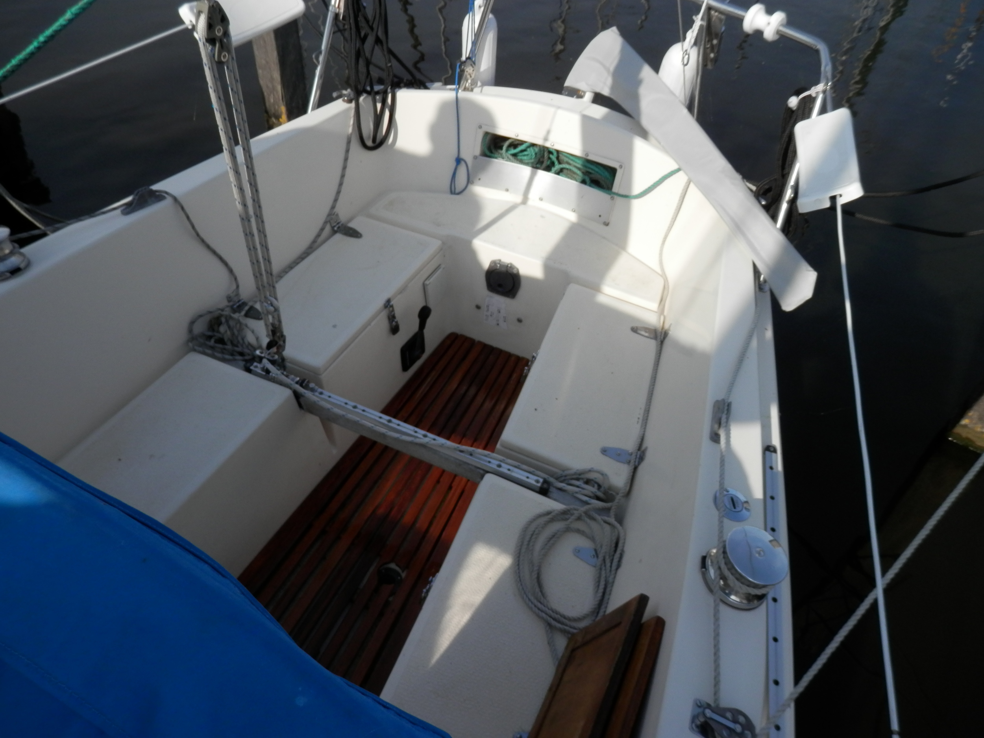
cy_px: 369
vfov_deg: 54.9
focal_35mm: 25
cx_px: 492
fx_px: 711
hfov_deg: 69.4
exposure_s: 1/200
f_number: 8.7
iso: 80
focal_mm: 4.5
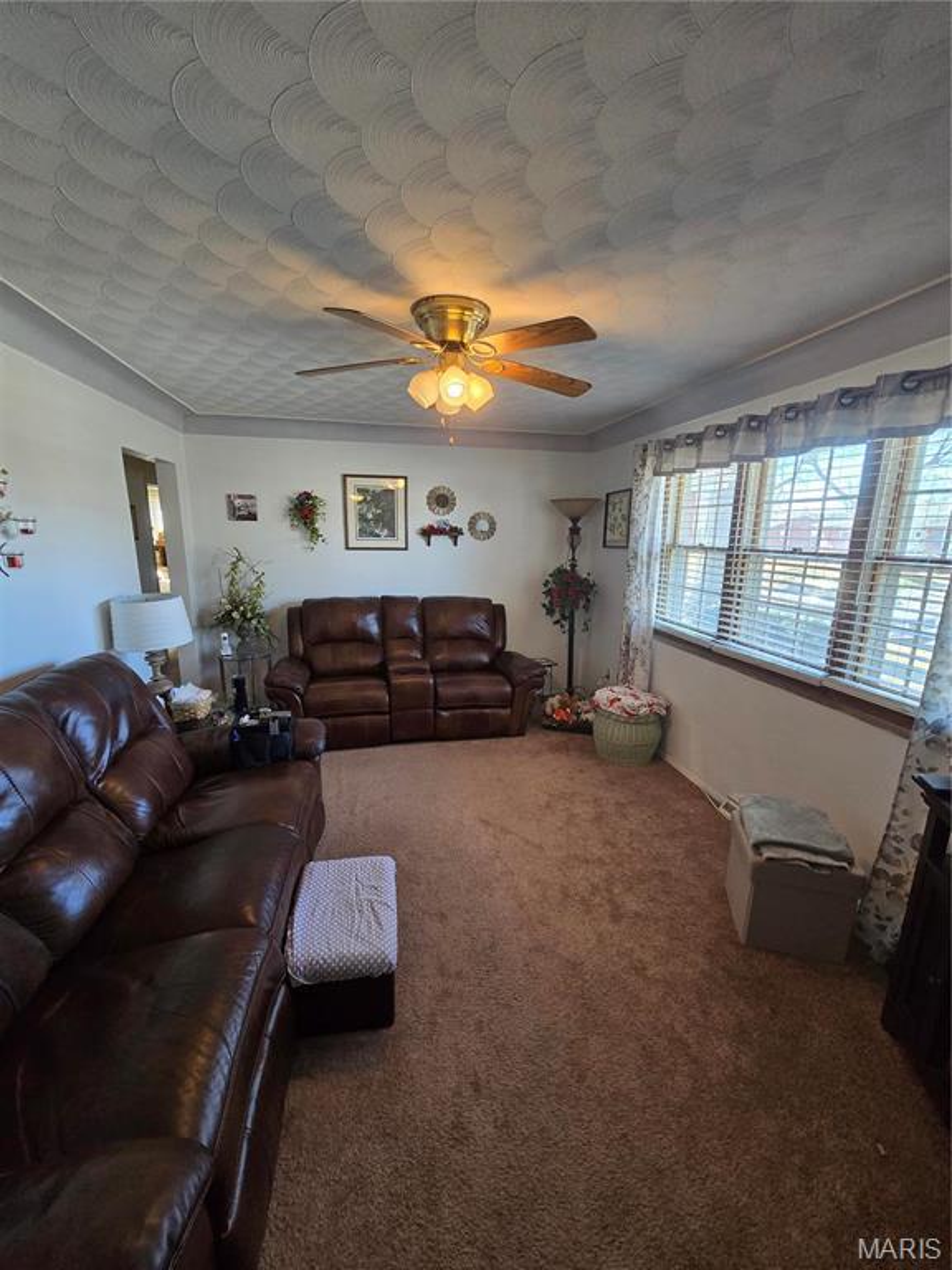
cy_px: 635
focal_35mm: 13
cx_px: 476
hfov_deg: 89.9
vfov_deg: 106.2
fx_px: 477
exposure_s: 1/60
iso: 320
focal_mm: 2.2
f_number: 2.2
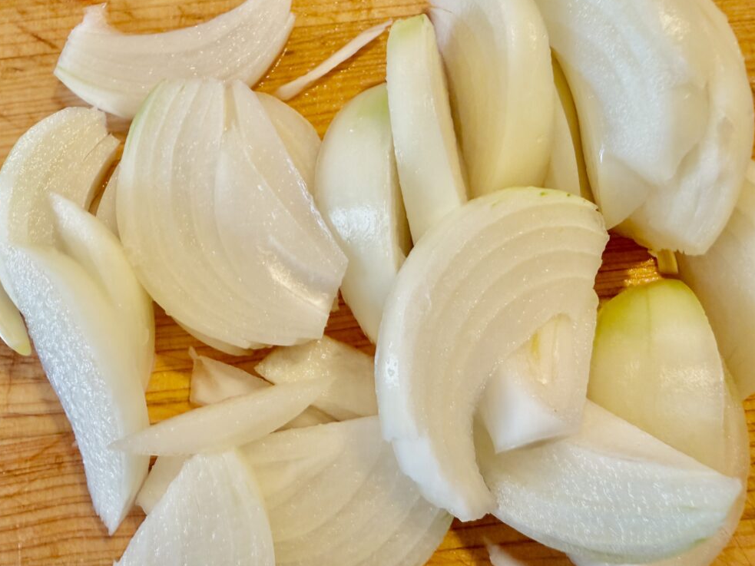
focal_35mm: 25
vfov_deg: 54.9
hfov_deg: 69.4
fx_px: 545
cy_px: 273
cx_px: 369
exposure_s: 1/100
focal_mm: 2.22
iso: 125
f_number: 2.2
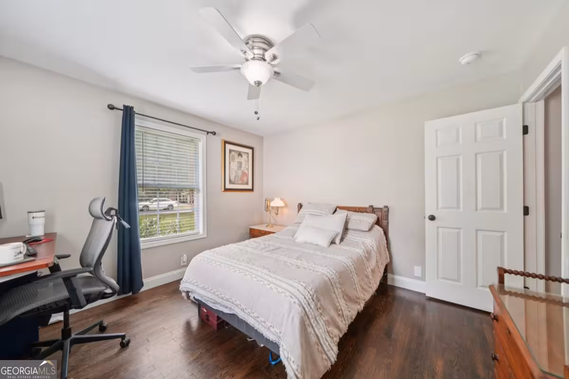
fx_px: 190
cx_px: 284
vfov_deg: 90.0
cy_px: 190
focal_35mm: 12
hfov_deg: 112.6
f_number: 8
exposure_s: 1/13
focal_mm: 12
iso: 400
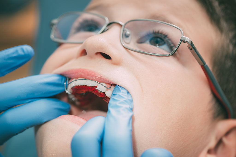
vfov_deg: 13.1
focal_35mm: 105
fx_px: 689
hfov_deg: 19.4
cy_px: 78
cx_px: 118
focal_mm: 105
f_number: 4
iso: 250
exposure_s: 1/100
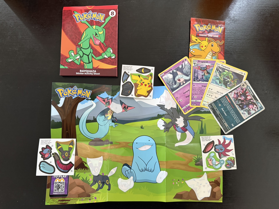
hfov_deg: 71.6
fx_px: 193
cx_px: 140
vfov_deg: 56.8
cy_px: 104
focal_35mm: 24
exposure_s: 1/60
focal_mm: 6.76
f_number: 1.78
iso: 640
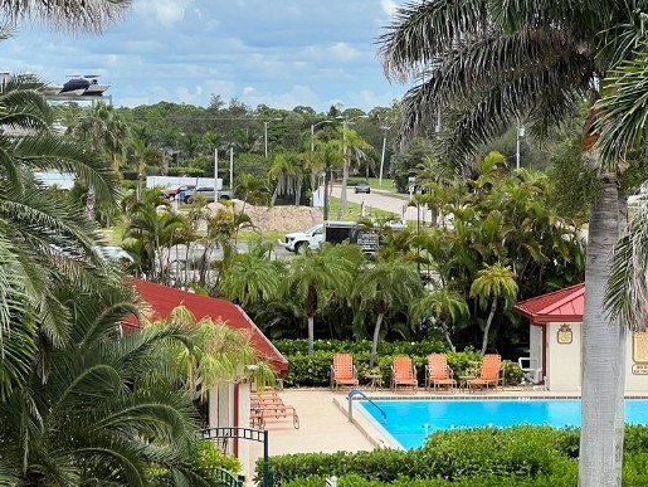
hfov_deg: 12.9
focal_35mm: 153
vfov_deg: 9.7
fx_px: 2866
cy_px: 244
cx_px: 258
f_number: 2.8
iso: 32
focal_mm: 9
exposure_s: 1/567
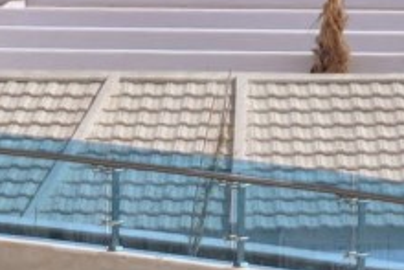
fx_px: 9848
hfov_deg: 2.3
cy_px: 663
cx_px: 6
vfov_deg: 1.6
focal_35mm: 877
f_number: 6.3
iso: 100
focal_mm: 112
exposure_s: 1/640
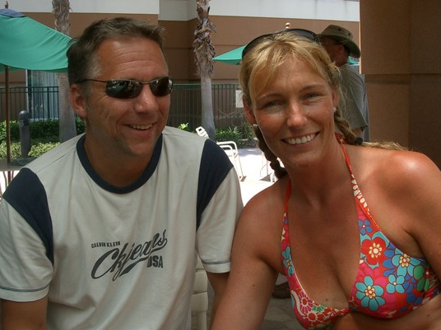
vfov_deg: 29.7
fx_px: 624
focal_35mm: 49
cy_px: 158
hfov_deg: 38.9
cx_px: 222
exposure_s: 1/500
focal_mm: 6.8
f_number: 2.8
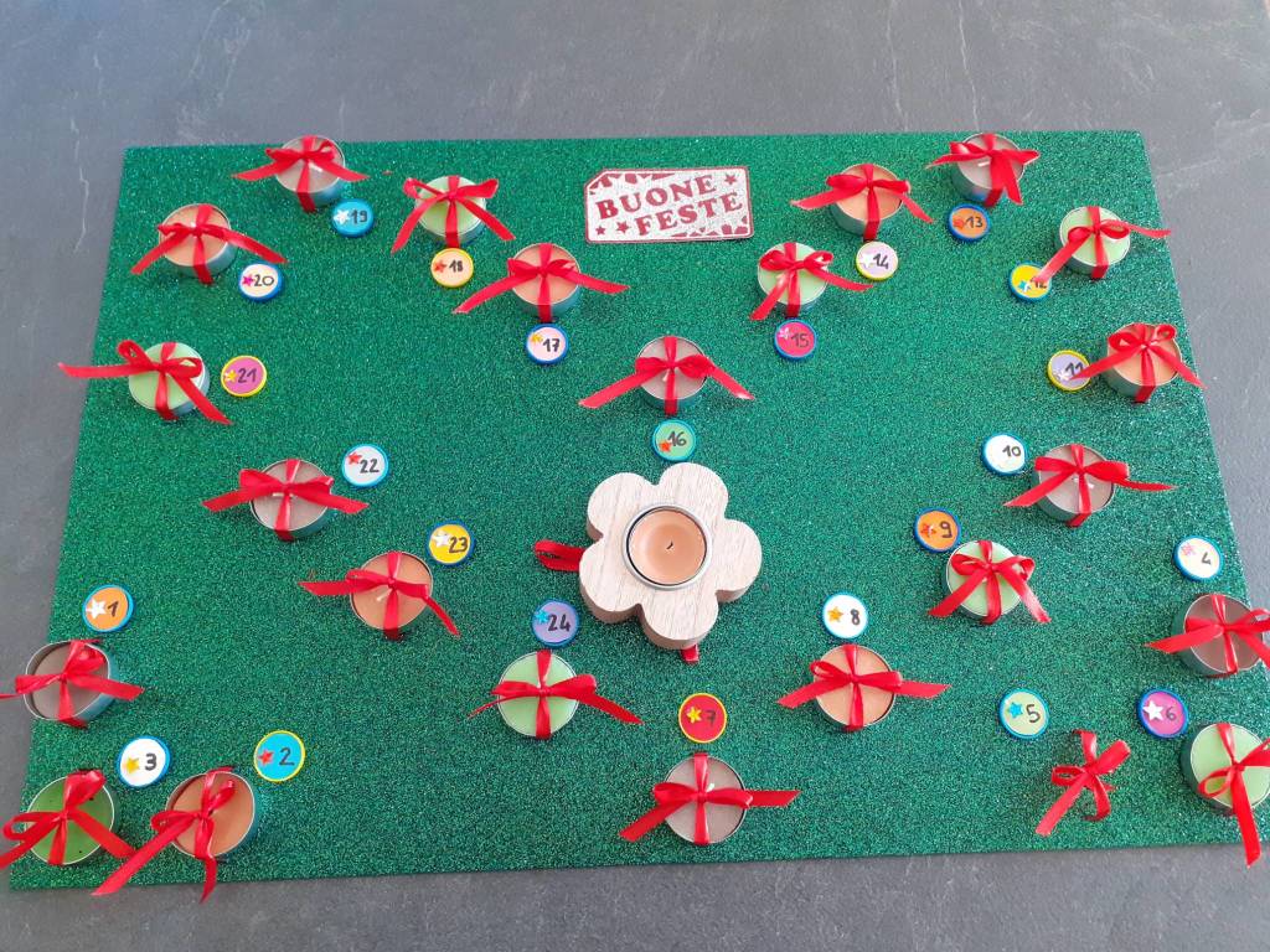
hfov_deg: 65.3
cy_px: 476
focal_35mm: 27
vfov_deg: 51.4
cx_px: 635
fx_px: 991
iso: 200
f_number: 1.9
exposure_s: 1/33
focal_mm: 3.6
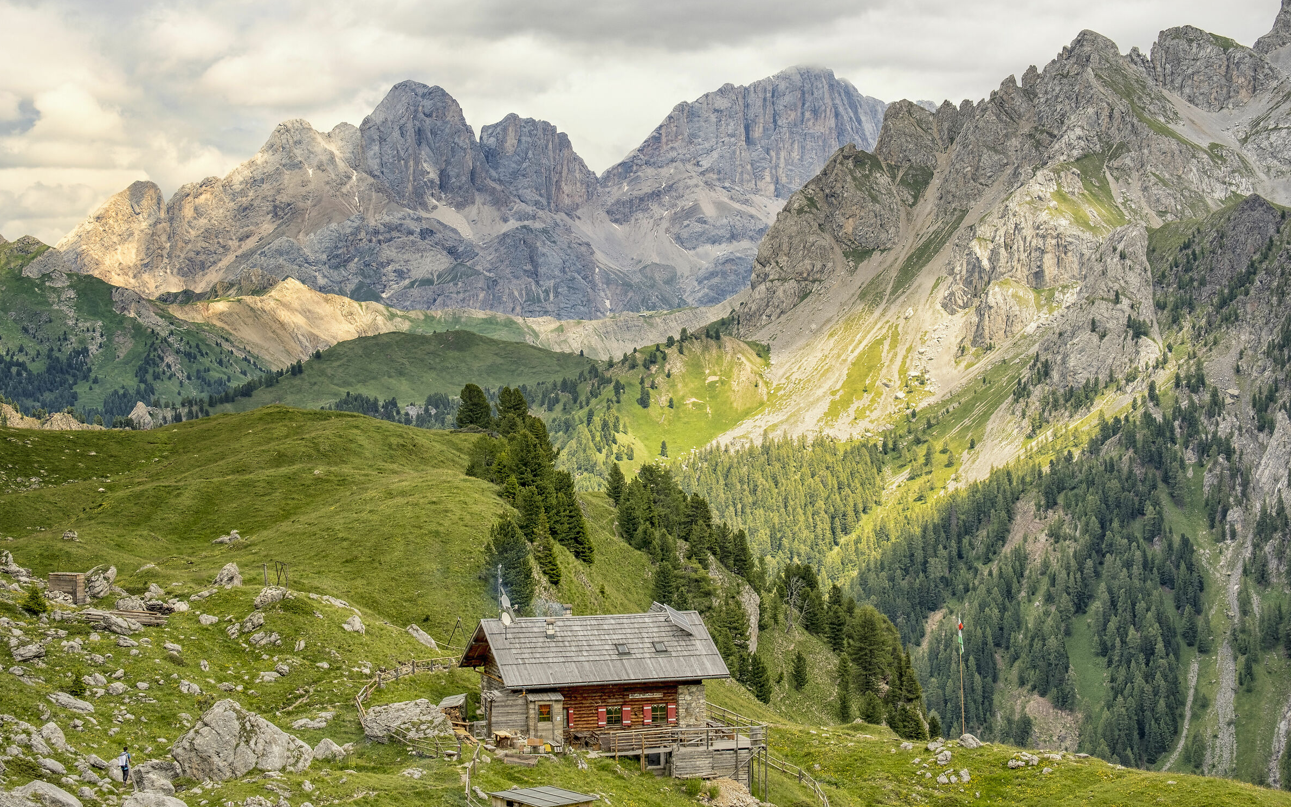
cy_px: 379
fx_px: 2709
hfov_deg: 26.8
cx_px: 647
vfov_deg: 16.9
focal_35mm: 77
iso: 160
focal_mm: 50
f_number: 6.4
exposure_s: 1/220
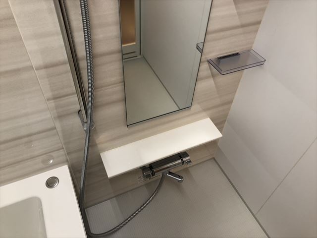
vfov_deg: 49.7
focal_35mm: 28
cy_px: 119
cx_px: 158
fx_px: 256
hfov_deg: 63.4
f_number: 1.8
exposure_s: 1/33
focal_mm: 3.99
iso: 32
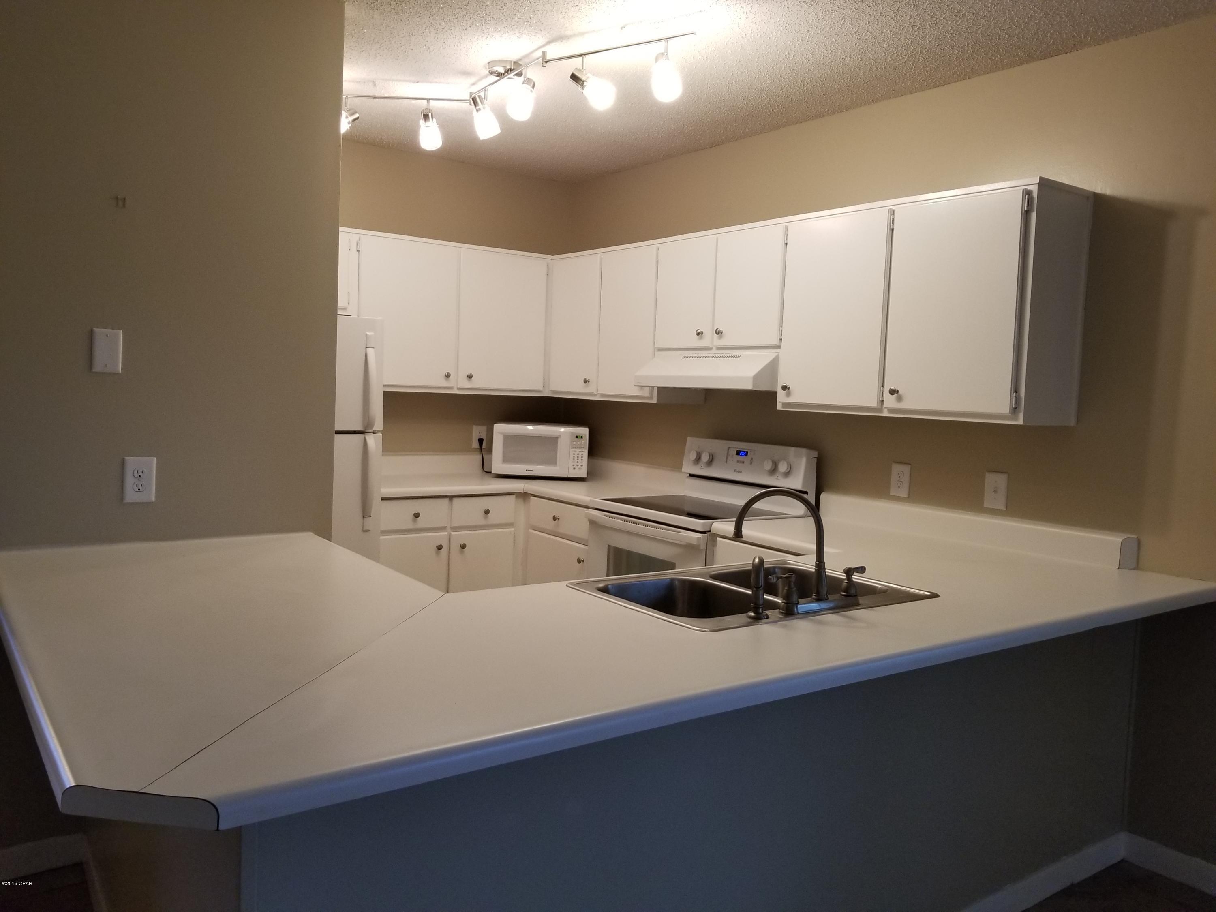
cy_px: 456
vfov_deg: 53.1
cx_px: 608
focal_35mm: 26
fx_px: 913
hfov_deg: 67.3
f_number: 1.7
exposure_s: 1/60
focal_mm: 4.25
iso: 160
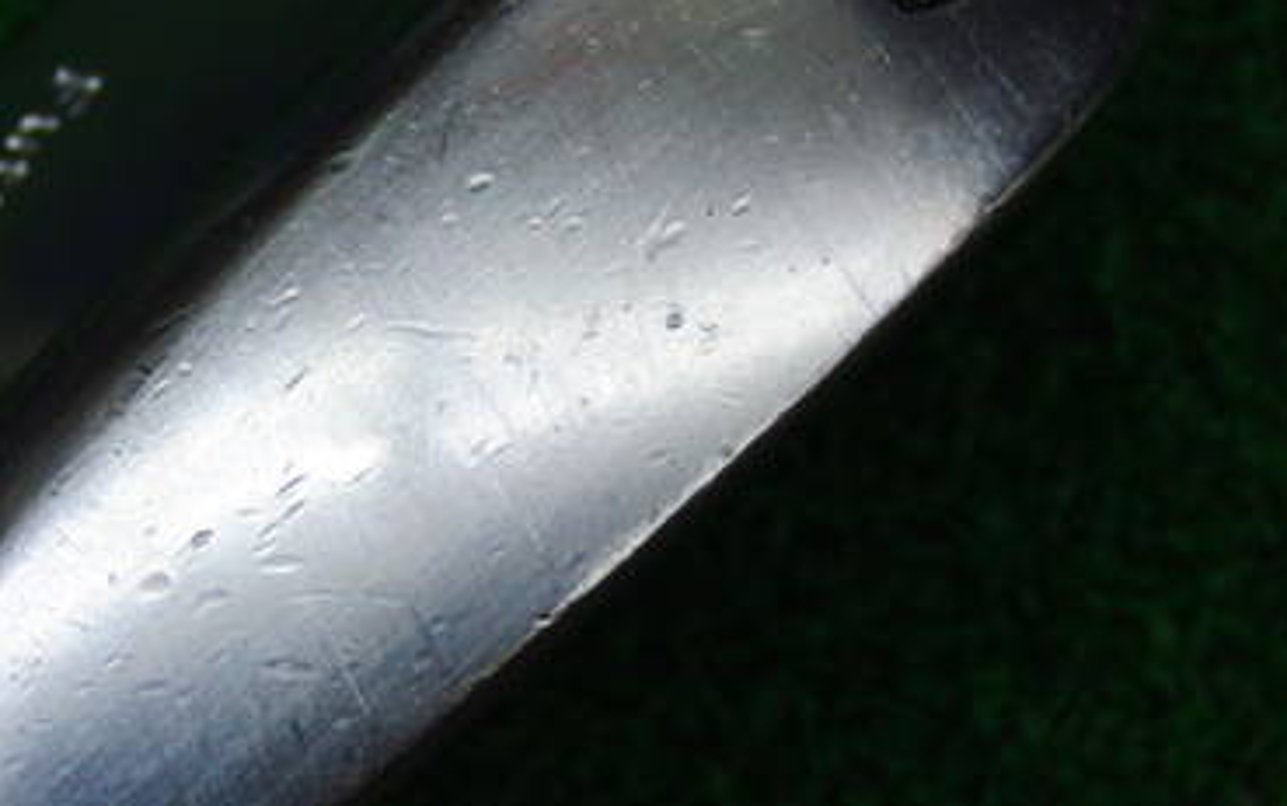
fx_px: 2772
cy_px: 412
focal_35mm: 79
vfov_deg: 16.5
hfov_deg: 26.0
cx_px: 443
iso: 160
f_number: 3.7
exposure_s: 1/80
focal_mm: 7.54
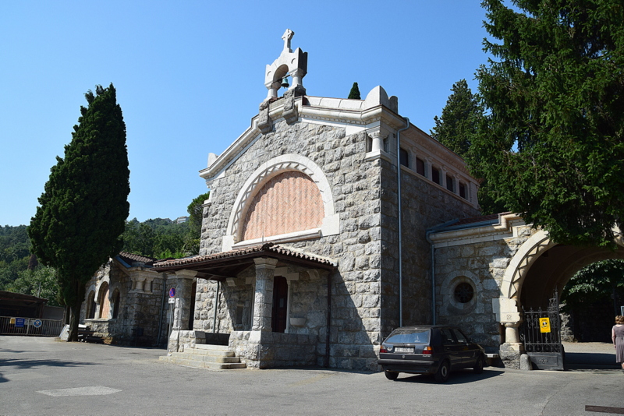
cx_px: 312
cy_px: 208
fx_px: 468
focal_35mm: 27
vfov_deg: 48.0
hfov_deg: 67.4
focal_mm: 18
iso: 400
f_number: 10
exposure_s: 1/320
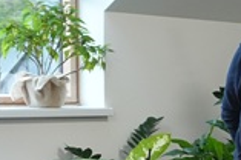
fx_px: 922
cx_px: 485
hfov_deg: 12.9
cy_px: 163
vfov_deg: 9.8
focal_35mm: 138
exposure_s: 1/160
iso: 1000
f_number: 4
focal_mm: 16
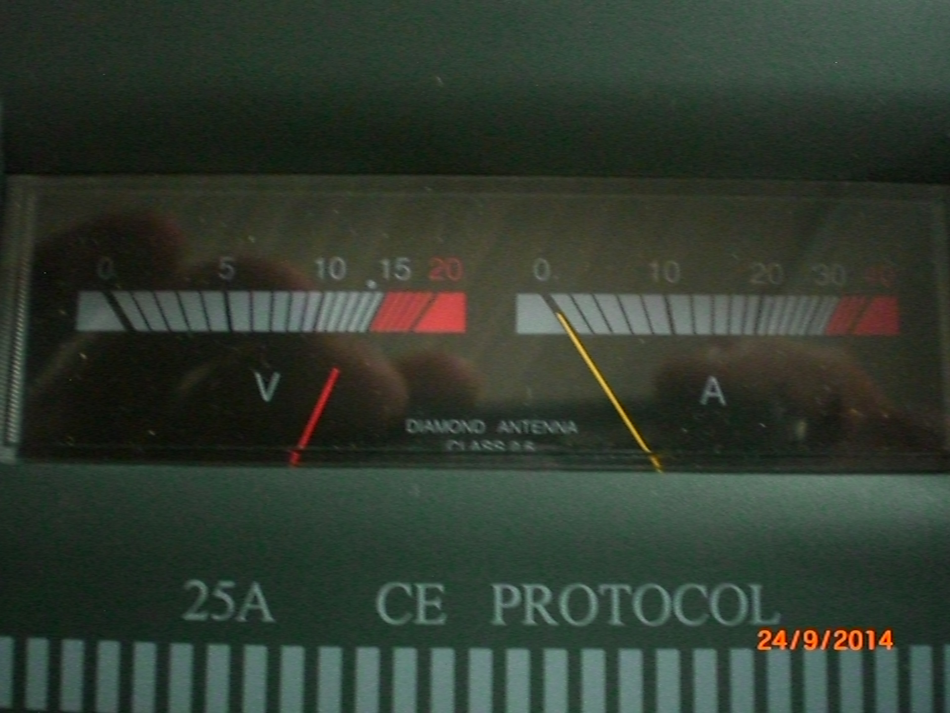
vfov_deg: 37.7
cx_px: 475
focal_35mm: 38
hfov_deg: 49.0
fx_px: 1043
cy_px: 356
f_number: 3.1
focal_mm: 6.3
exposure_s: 1/15
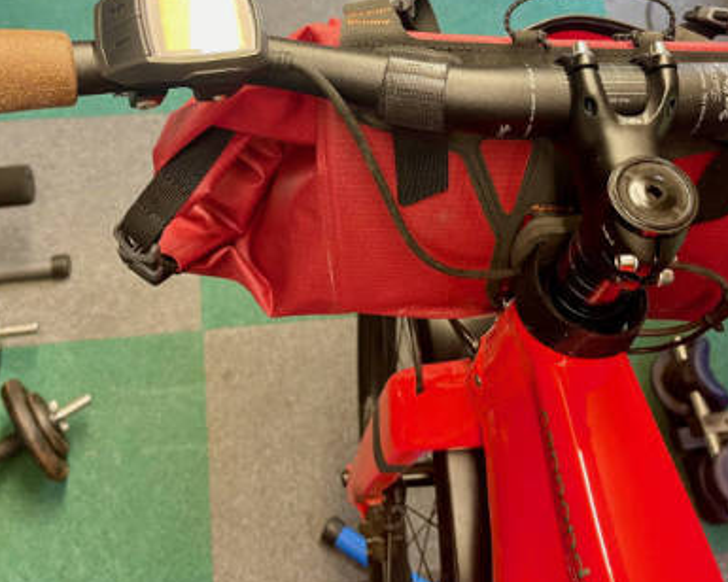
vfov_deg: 38.8
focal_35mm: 38
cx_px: 365
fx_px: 819
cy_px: 202
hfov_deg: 47.9
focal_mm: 5.1
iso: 200
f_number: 1.6
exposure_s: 1/50
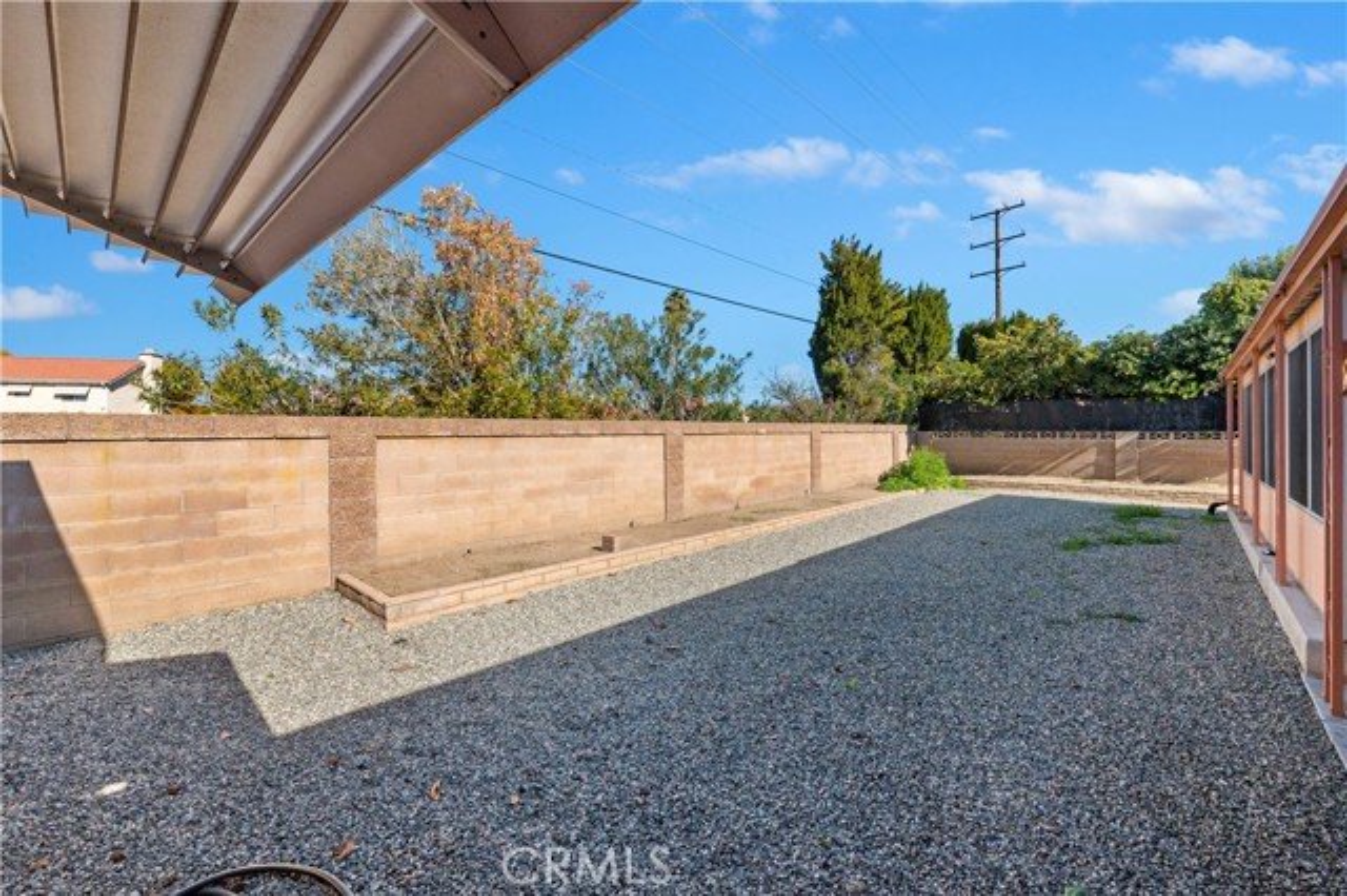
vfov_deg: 81.1
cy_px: 448
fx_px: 524
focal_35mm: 14
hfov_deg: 104.3
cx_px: 674
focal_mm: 14
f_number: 22
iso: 500
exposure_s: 1/250
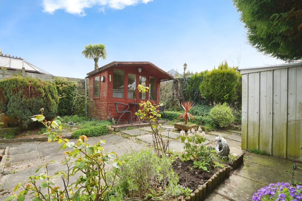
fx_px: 134
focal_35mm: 16
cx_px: 151
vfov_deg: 73.8
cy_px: 100
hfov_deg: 96.7
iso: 800
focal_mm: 16
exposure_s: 1/320
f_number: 9
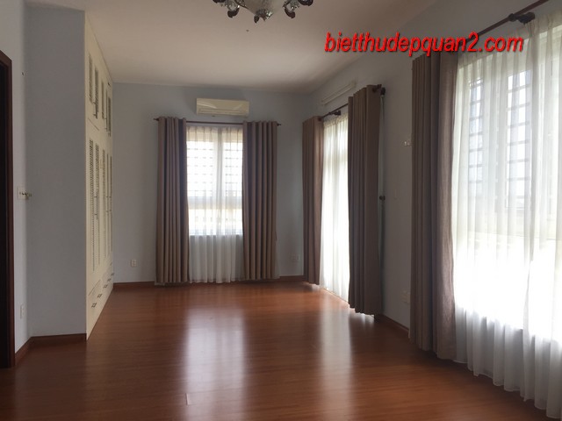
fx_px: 471
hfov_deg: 61.7
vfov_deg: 48.2
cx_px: 281
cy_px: 210
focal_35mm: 29
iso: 32
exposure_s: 1/100
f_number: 2.2
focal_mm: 4.15
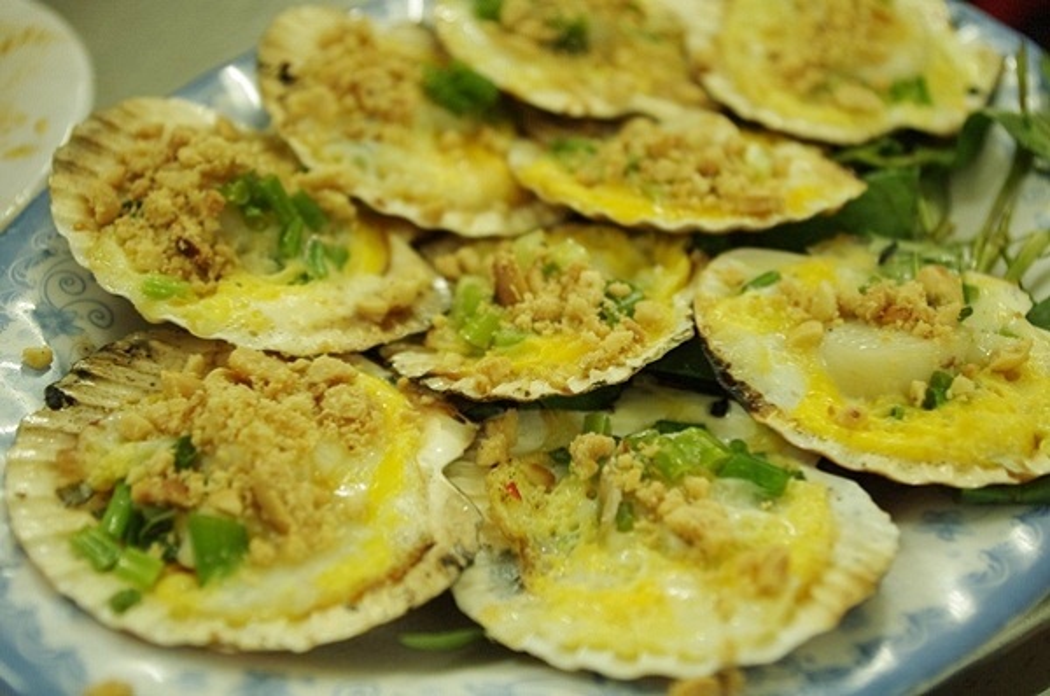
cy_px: 348
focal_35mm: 49
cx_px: 525
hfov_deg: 40.4
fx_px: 1427
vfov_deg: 27.4
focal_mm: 32.5
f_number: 4
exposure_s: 1/25
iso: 800
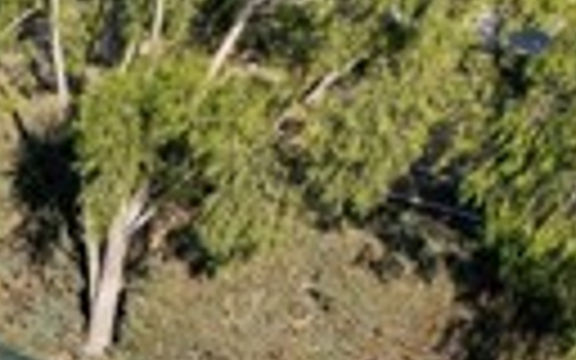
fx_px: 1994
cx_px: -716
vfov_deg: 9.5
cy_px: 765
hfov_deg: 13.2
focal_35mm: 127
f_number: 1.7
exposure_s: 1/2000
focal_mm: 6.72
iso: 100
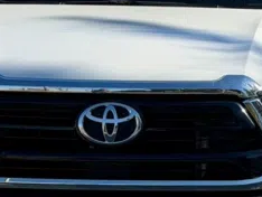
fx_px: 765
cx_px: 103
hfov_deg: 19.4
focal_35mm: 101
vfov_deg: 14.5
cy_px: 189
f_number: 1.78
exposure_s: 1/5587
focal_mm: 6.76
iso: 64
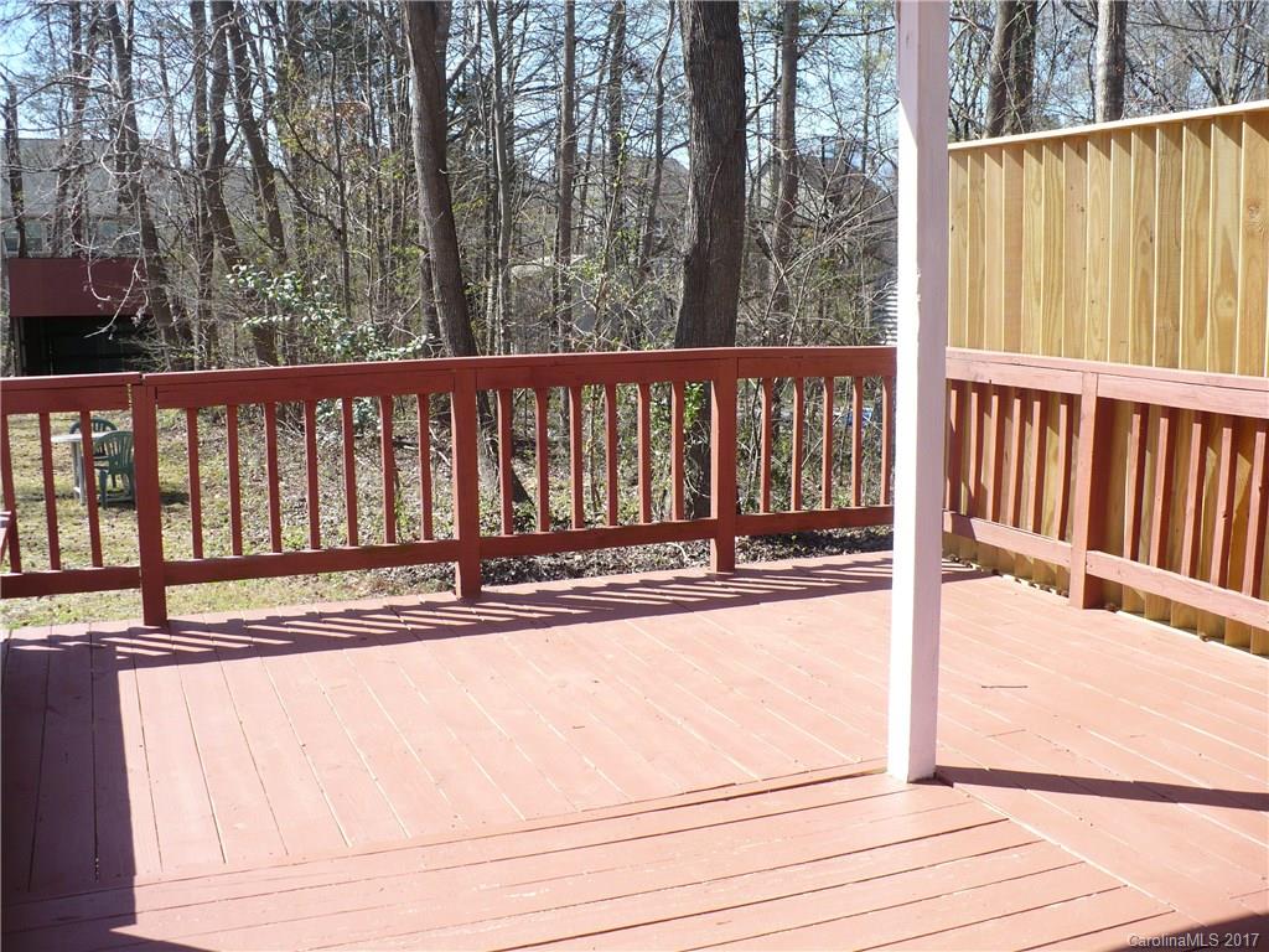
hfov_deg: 50.1
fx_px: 1356
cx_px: 634
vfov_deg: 38.7
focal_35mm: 37
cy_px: 476
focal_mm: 6.1
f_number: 2.8
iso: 100
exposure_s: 1/500
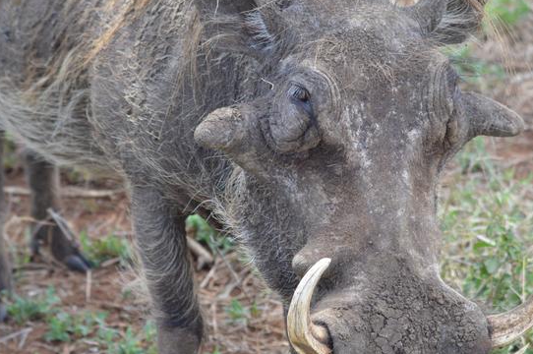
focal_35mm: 155
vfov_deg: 8.8
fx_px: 2292
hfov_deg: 13.3
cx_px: 288
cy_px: 209
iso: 400
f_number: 5
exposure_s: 1/400
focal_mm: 70
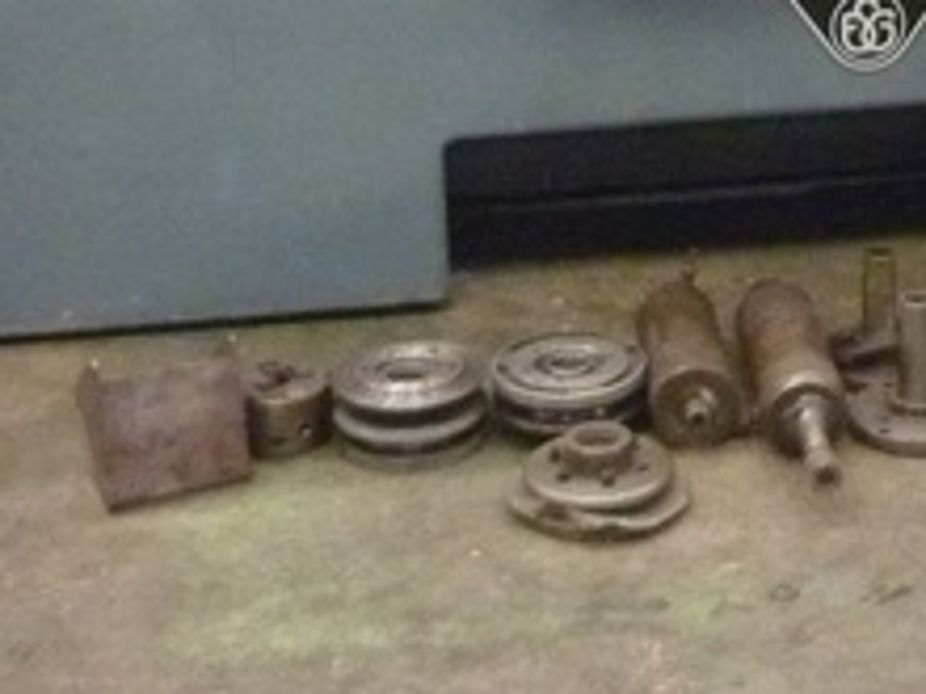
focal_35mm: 96
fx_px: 2568
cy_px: -299
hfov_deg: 20.2
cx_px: 766
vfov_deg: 14.5
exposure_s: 1/40
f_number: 2.8
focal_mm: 5.5
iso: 800
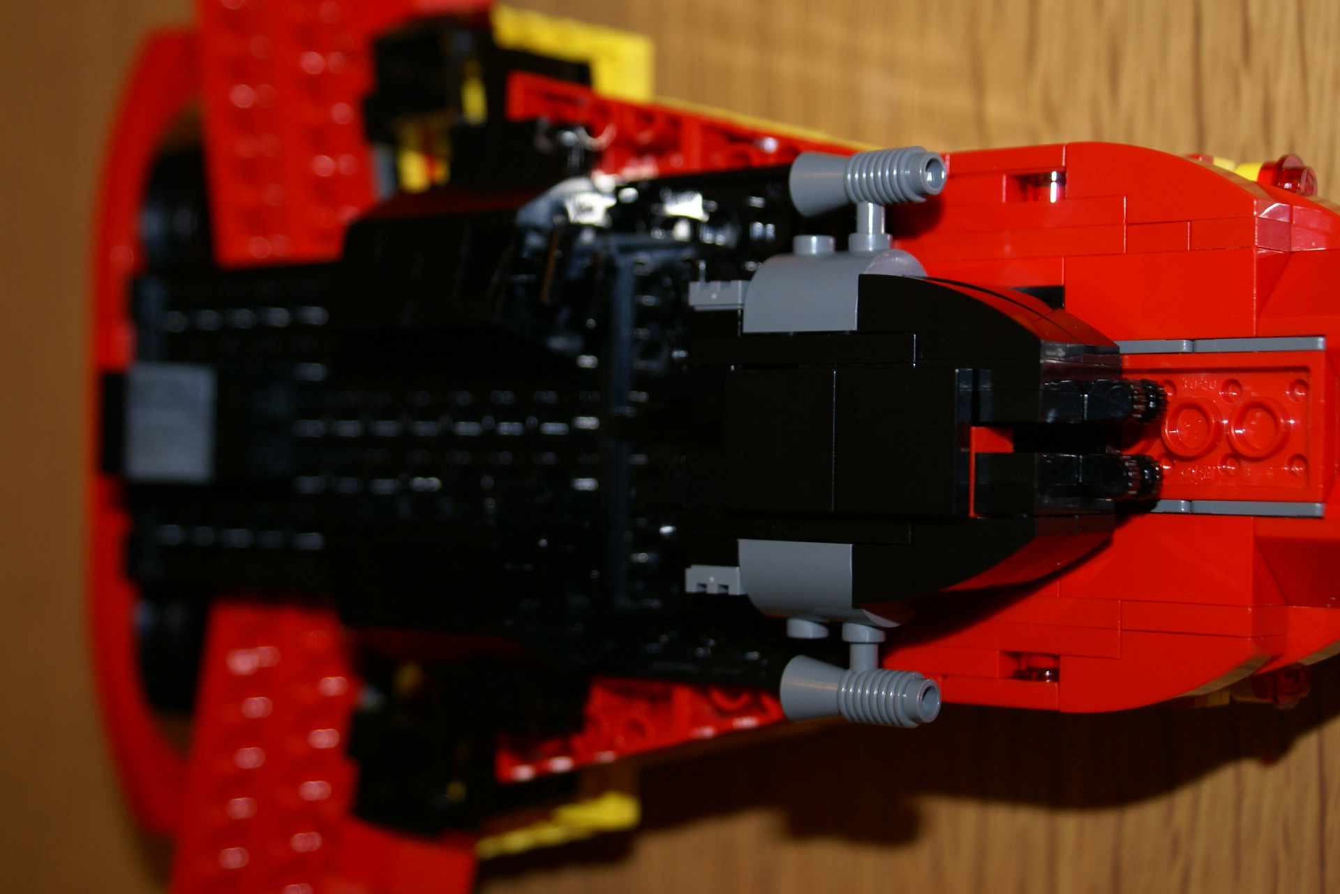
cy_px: 447
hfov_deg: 29.9
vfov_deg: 20.2
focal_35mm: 68
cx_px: 670
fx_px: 2512
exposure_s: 1/80
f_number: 5.6
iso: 400
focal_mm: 45
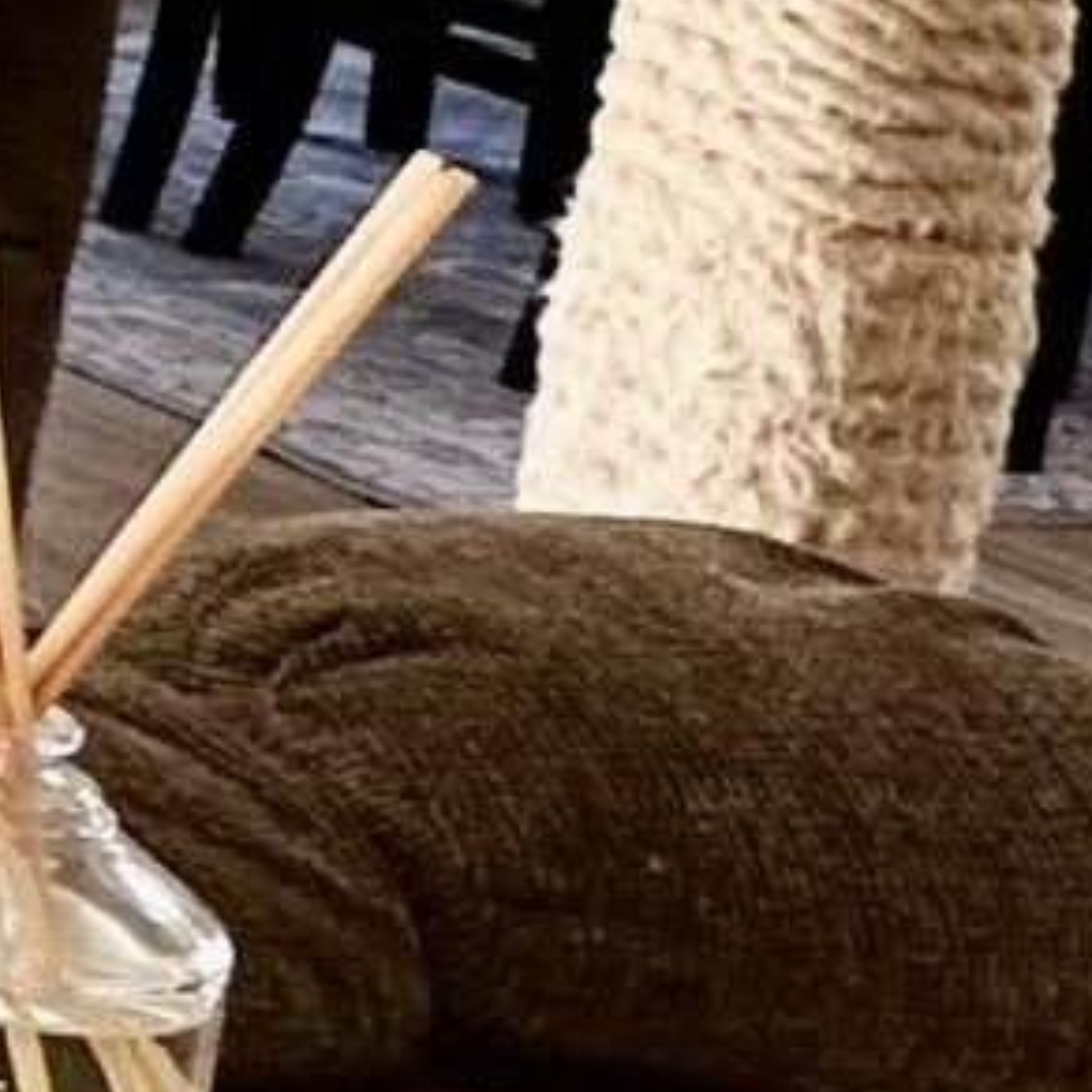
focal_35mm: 127
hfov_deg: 7.9
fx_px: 4533
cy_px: -340
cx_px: -3384
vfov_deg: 13.2
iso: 80
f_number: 2.2
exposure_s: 1/120
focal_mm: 2.22
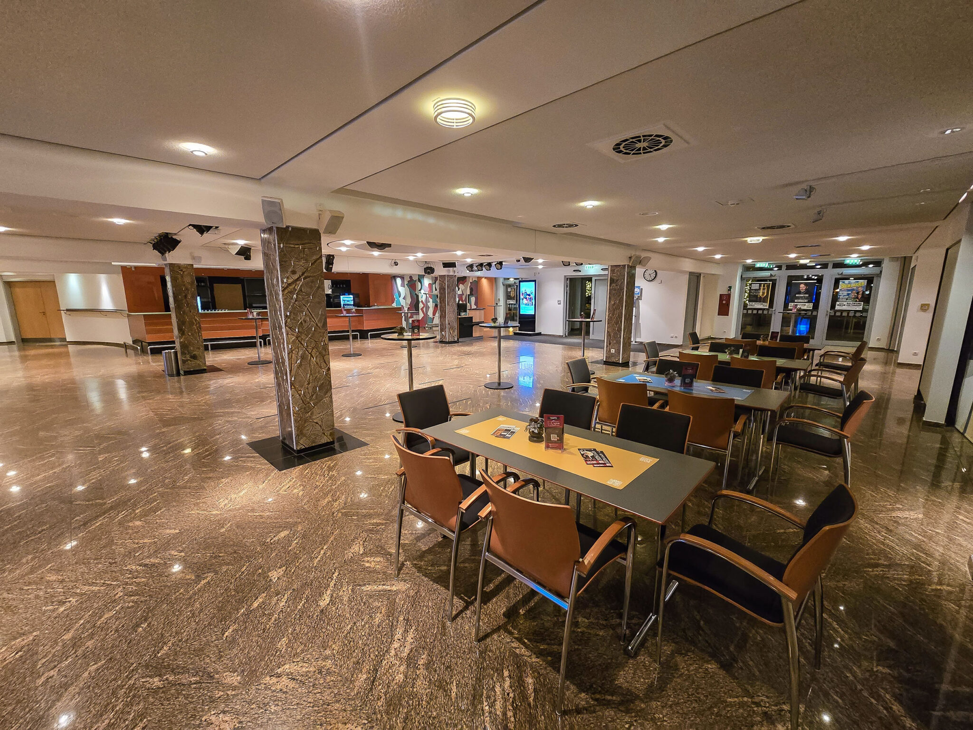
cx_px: 486
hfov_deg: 106.2
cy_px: 365
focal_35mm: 13
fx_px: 365
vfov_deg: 89.9
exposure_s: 1/50
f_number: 2.2
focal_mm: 2.2
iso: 1000
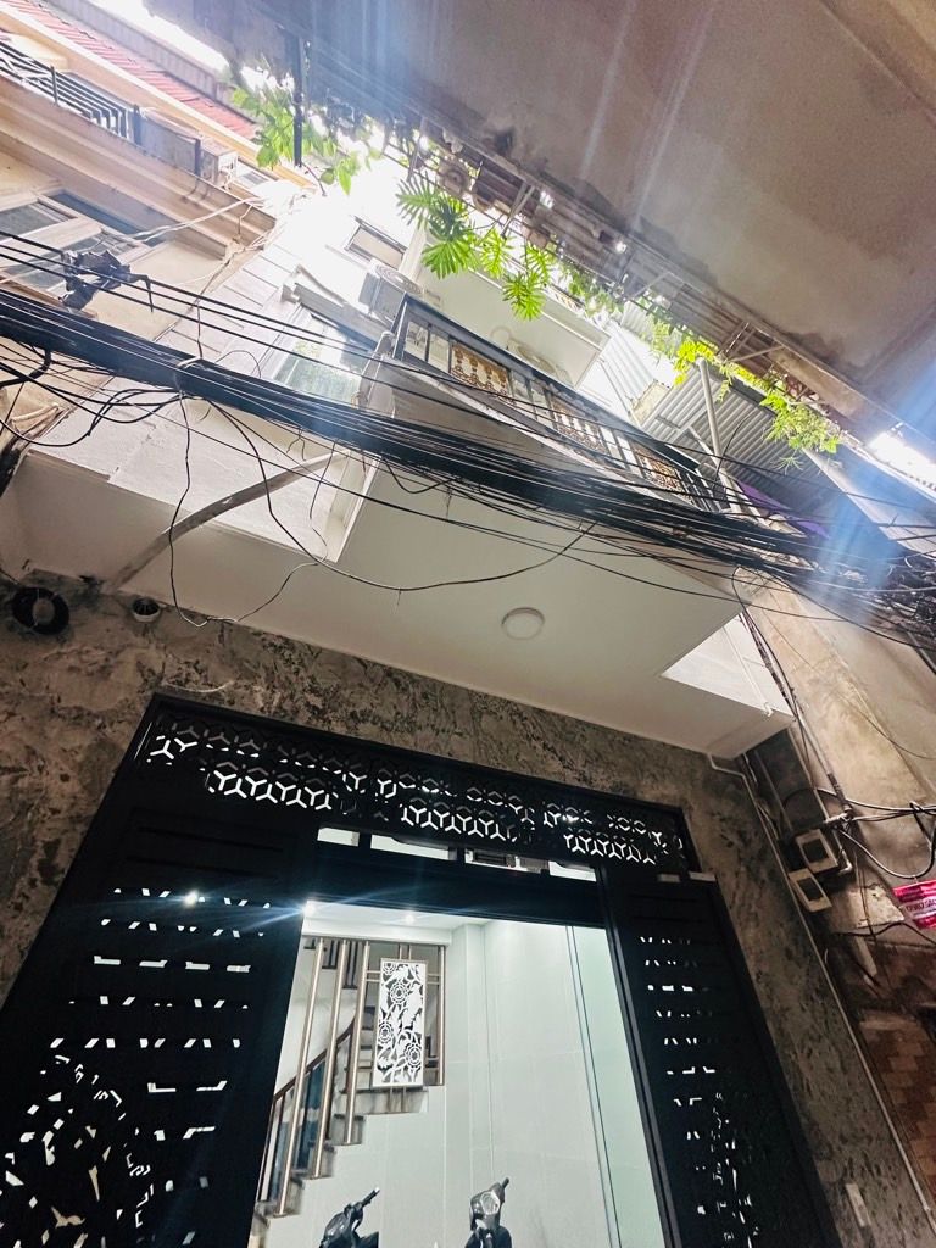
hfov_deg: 85.7
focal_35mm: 14
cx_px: 468
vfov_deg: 102.1
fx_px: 505
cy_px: 624
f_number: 2.2
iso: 500
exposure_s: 1/60
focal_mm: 2.22
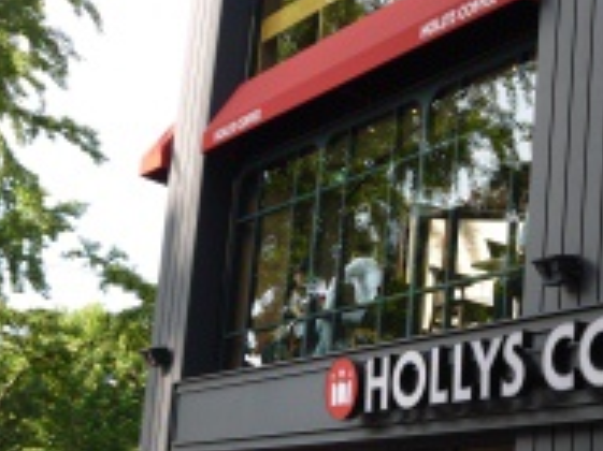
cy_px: 354
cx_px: 693
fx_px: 1166
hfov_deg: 26.3
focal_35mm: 67
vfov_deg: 21.7
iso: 160
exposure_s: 1/200
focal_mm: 14
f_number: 4.5
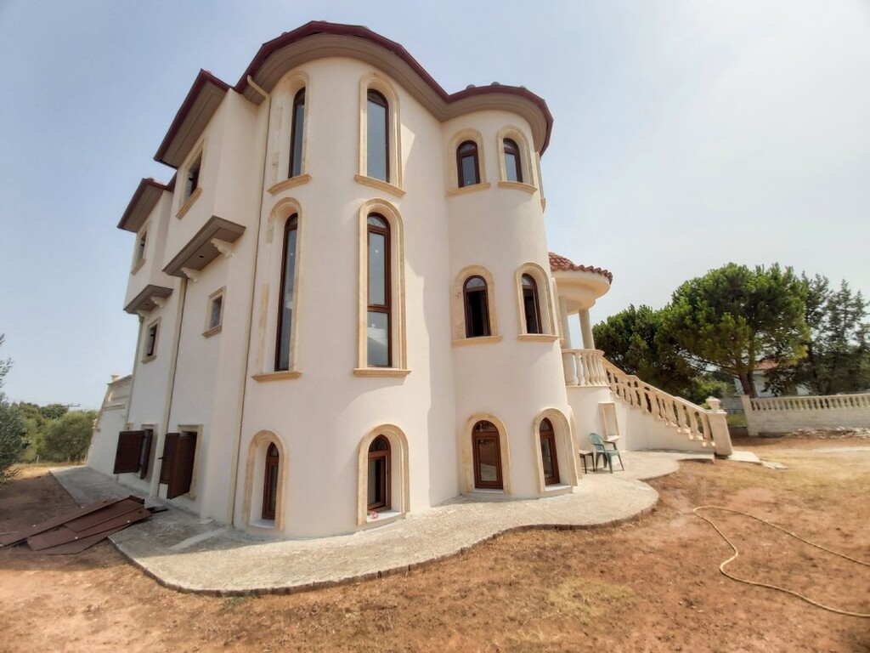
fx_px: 302
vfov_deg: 94.5
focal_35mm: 12
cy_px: 326
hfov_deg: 110.5
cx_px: 435
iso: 40
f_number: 2.2
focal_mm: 1.42
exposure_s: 1/1126
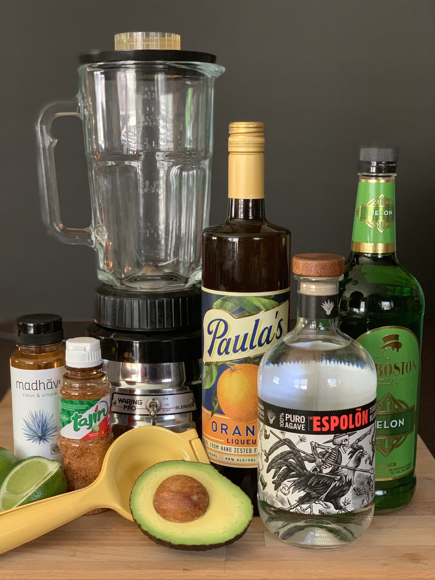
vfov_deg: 36.8
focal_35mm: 52
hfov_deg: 28.0
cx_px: 218
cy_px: 290
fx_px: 871
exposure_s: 1/40
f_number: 2.4
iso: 320
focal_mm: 6
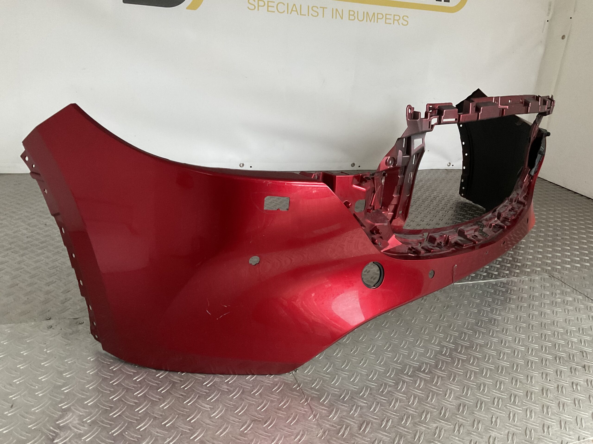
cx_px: 296
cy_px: 222
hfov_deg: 61.7
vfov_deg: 48.2
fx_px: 497
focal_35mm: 29
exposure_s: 1/33
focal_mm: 3
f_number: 1.8
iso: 320
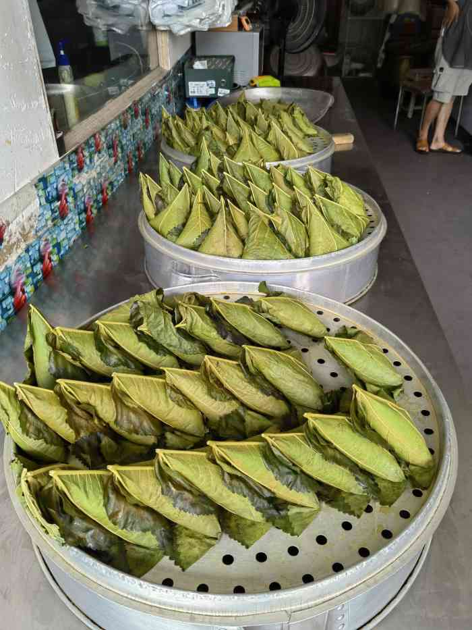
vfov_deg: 65.3
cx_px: 236
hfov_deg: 51.4
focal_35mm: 27
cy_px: 315
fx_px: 491
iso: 250
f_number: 1.8
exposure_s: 1/100
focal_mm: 5.54
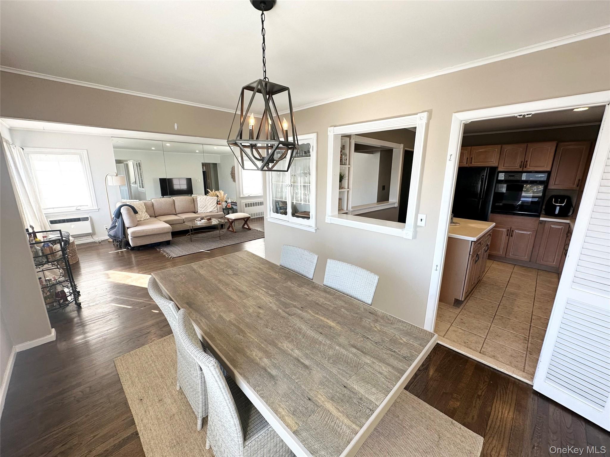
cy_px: 228
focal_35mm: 14
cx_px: 305
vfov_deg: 85.7
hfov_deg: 102.1
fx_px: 247
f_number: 2.2
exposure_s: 1/120
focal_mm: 2.22
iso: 80
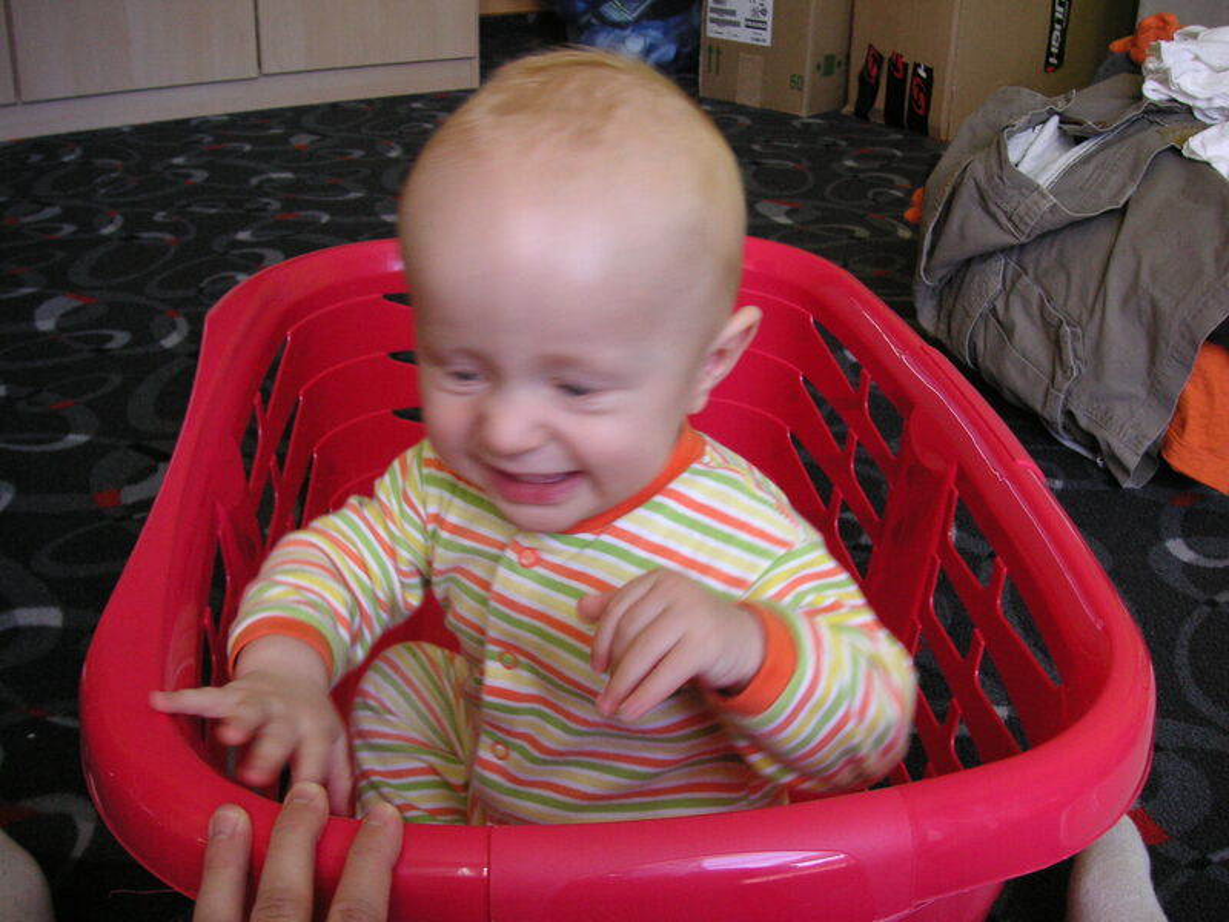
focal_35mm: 37
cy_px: 461
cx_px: 614
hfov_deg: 50.1
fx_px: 1314
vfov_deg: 38.7
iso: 100
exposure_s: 1/45
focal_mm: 6.1
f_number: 2.8
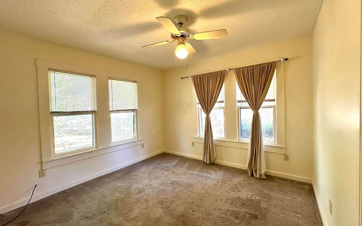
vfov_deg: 74.8
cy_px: 109
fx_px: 148
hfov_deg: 101.5
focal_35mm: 15
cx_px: 182
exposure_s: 1/99
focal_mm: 2.22
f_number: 2.2
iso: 200
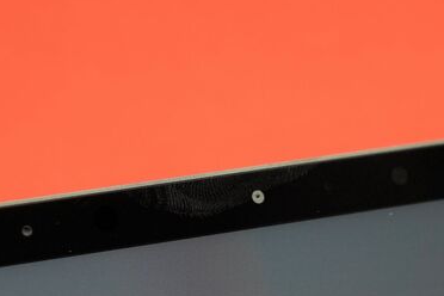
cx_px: 263
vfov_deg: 9.6
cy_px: 300
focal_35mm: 142
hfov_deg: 14.4
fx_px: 1751
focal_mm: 55
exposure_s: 1/320
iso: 2000
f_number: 4
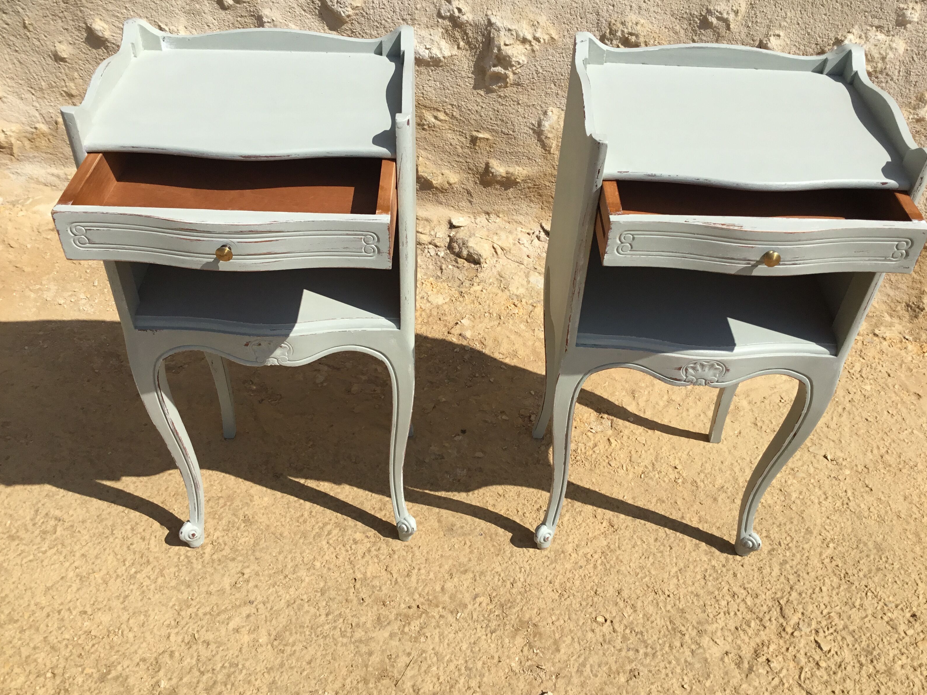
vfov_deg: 44.2
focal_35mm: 32
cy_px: 354
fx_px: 857
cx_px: 477
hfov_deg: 56.8
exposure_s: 1/2092
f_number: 2.4
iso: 25
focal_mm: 3.3
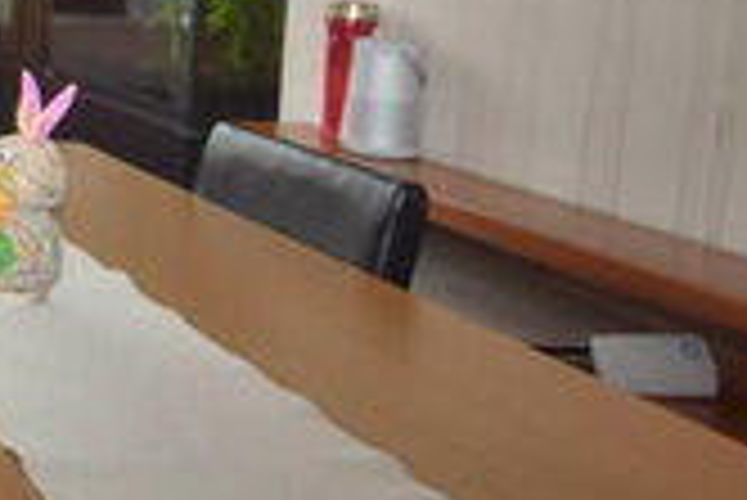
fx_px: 1705
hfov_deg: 20.2
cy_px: -25
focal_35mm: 82
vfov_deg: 16.3
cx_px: -459
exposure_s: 1/125
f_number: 5.6
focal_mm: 13
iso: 100
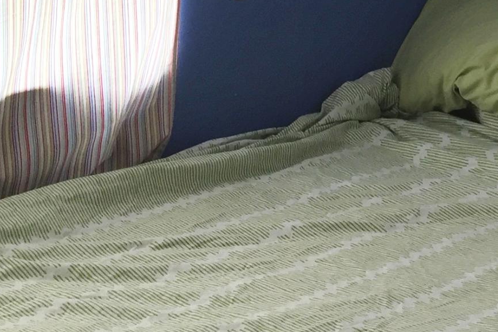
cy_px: -196
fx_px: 1439
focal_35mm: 104
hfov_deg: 18.9
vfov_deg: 12.4
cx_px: 531
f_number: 2.2
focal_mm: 4.15
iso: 32
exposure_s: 1/40
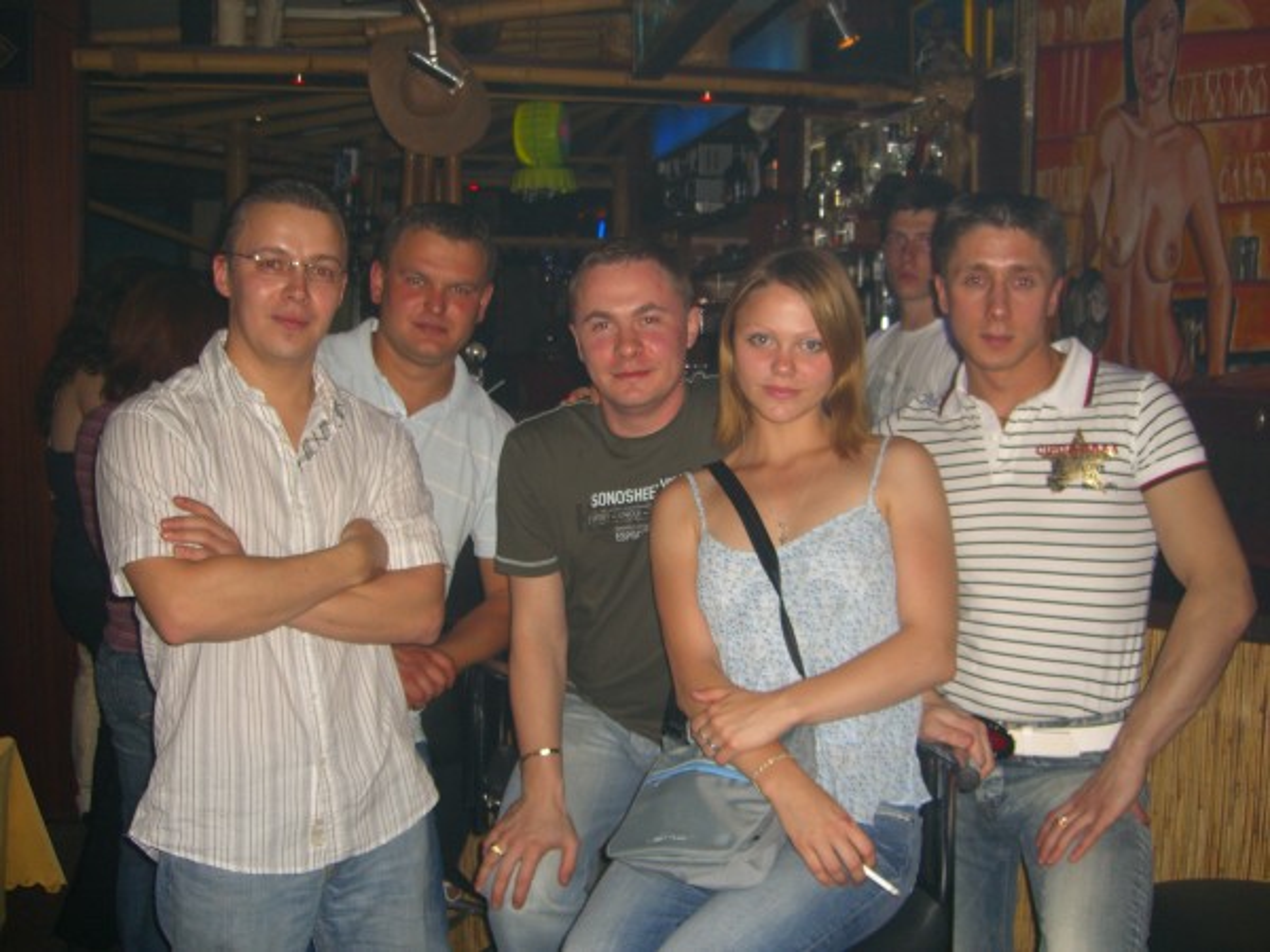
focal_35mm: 38
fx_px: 1394
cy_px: 476
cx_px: 635
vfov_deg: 37.7
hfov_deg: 49.0
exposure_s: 1/60
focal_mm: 7.9
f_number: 2.8
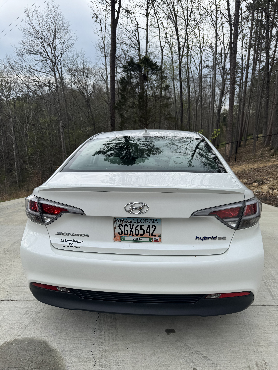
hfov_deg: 56.8
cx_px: 139
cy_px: 185
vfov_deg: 71.6
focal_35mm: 24
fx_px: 257
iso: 80
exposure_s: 1/2174
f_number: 1.78
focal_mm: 6.76
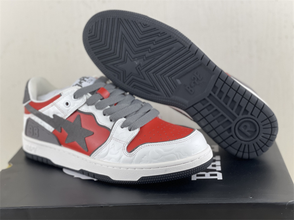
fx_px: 544
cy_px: 110
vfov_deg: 22.9
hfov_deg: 30.3
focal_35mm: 64
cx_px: 147
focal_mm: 7.5
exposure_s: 1/100
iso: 160
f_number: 2.2
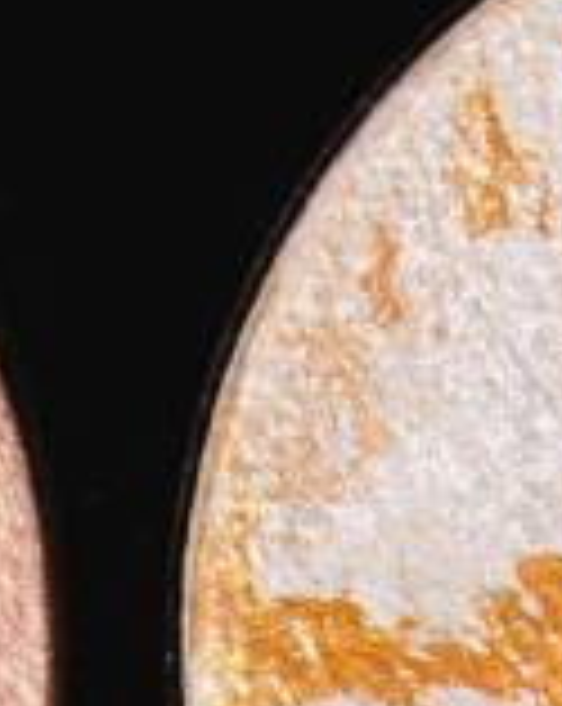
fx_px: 17036
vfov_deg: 2.4
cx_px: 133
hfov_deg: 1.9
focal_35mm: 817
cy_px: -1282
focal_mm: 105
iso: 100
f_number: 10
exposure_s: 1/200
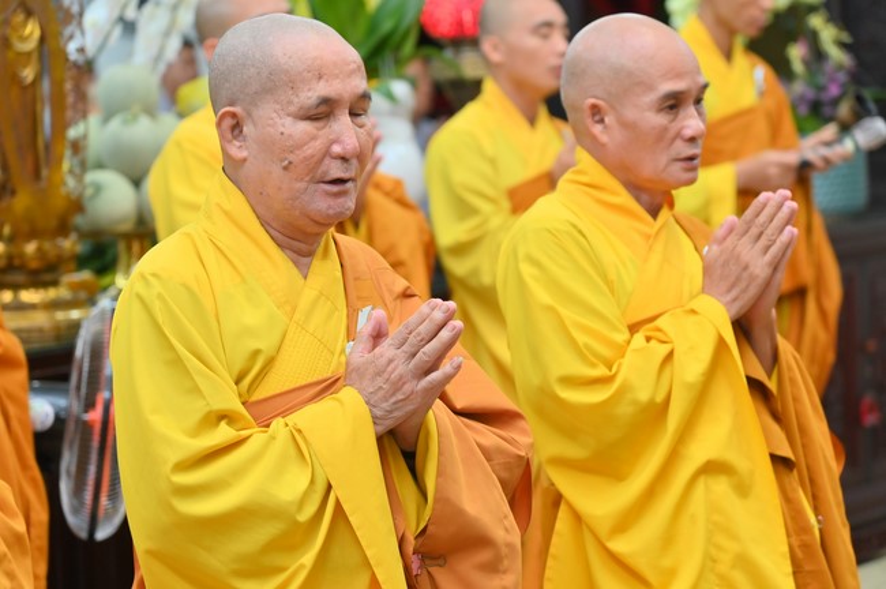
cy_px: 294
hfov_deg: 17.1
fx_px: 2950
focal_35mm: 120
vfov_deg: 11.4
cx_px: 443
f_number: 4.5
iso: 1600
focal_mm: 120
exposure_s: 1/80
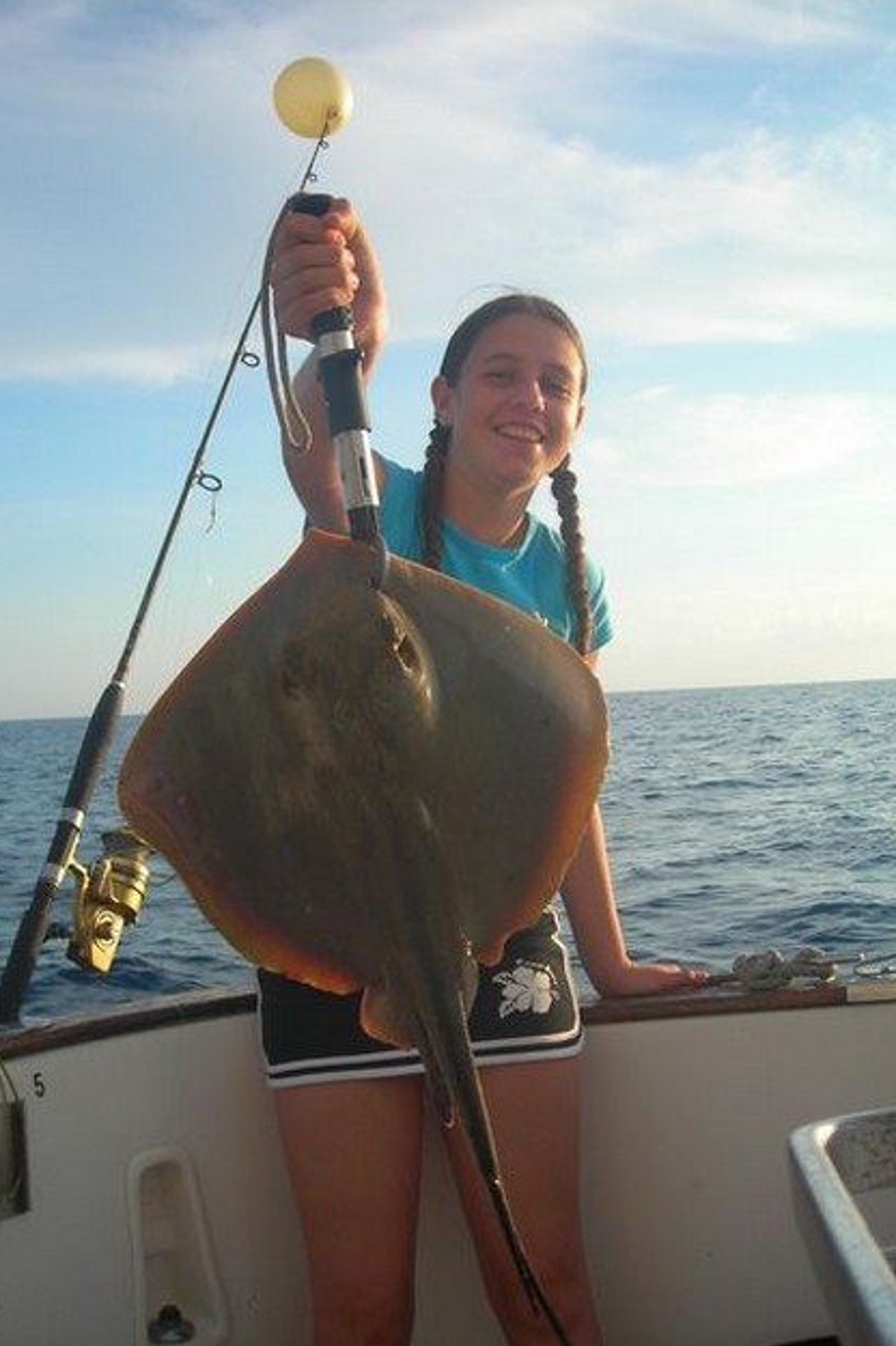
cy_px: 672
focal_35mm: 43
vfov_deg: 45.5
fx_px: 1607
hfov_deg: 31.2
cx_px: 461
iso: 50
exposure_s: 1/353
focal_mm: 6.8
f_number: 3.3
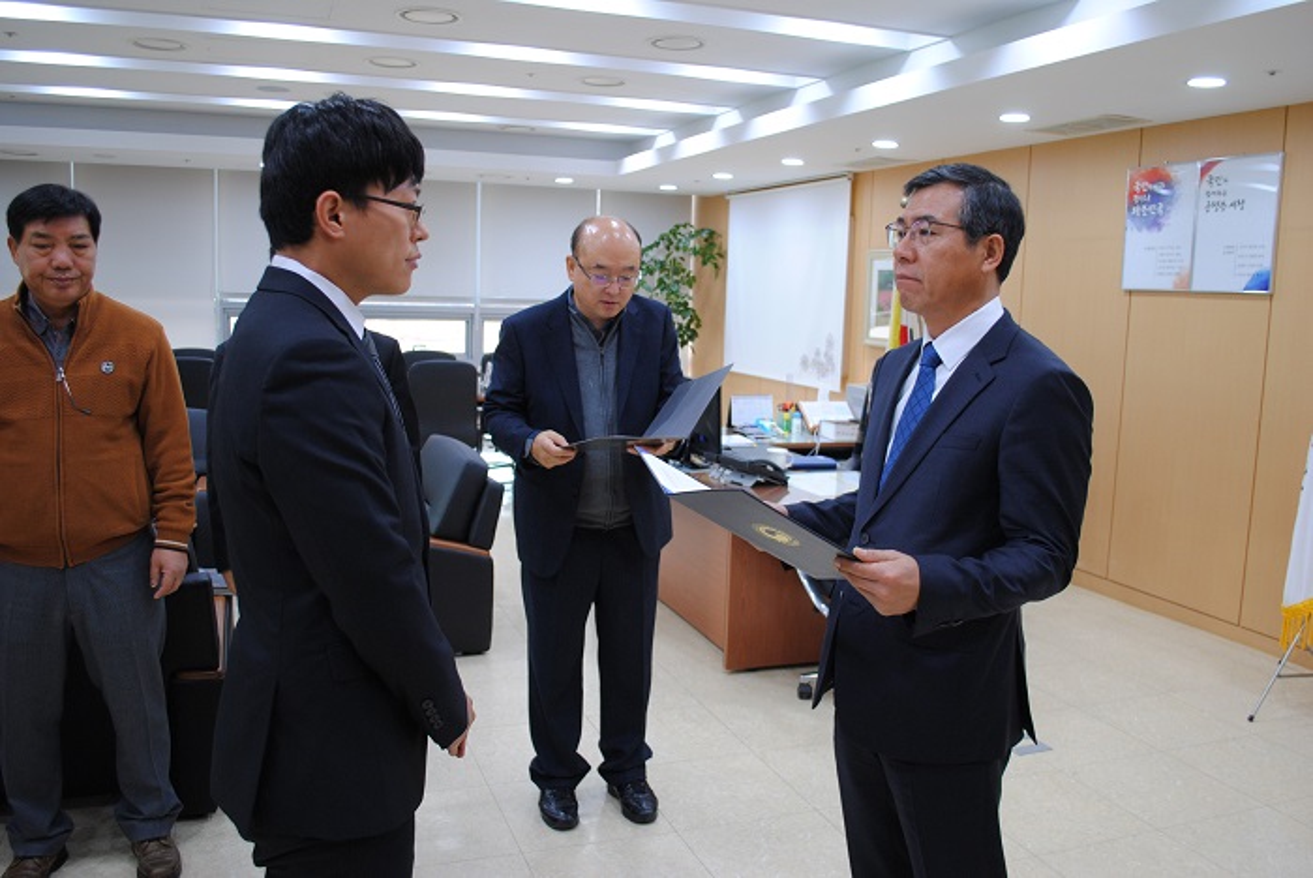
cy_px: 439
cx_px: 656
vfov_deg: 43.7
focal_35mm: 30
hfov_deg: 61.9
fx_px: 1095
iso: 250
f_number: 3.8
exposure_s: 1/30
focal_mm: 20
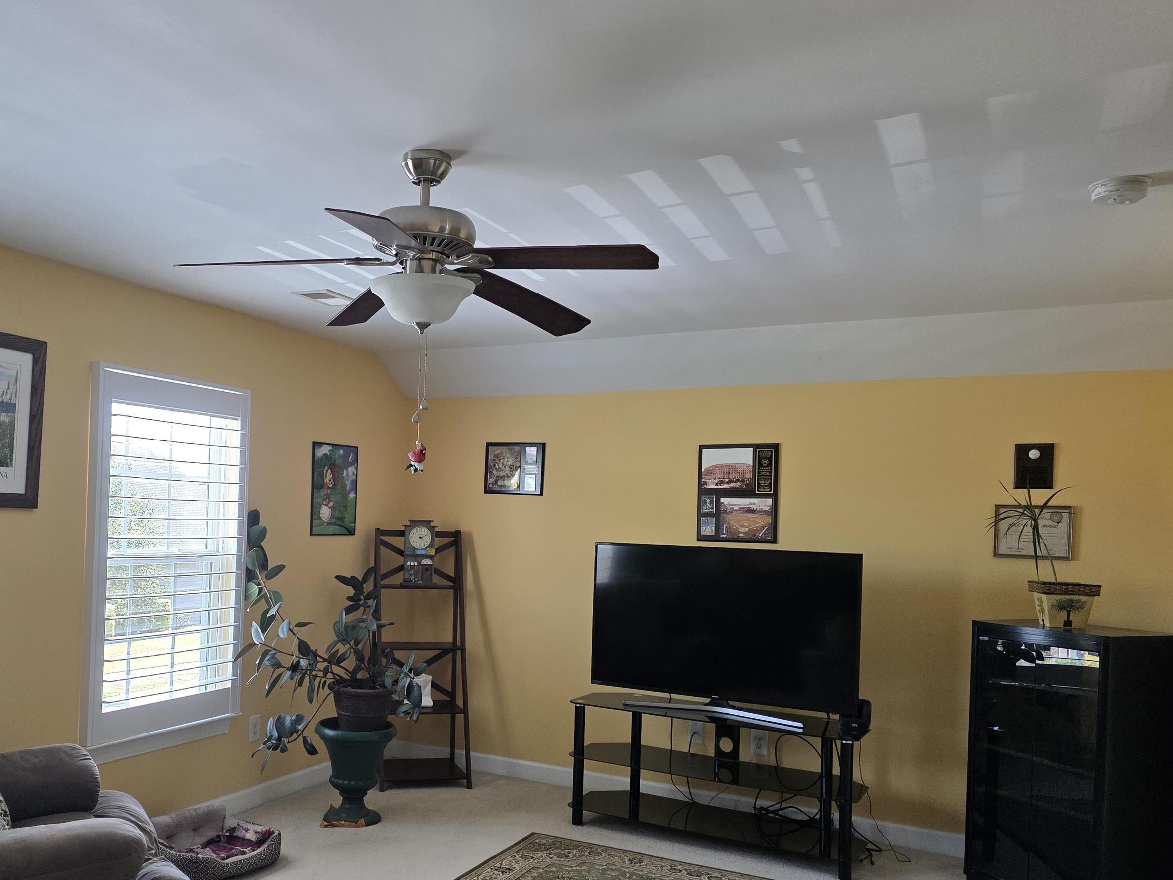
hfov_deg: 59.2
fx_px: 1017
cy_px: 541
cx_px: 440
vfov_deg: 46.4
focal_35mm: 30
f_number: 1.7
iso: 250
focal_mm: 6.3
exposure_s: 1/180
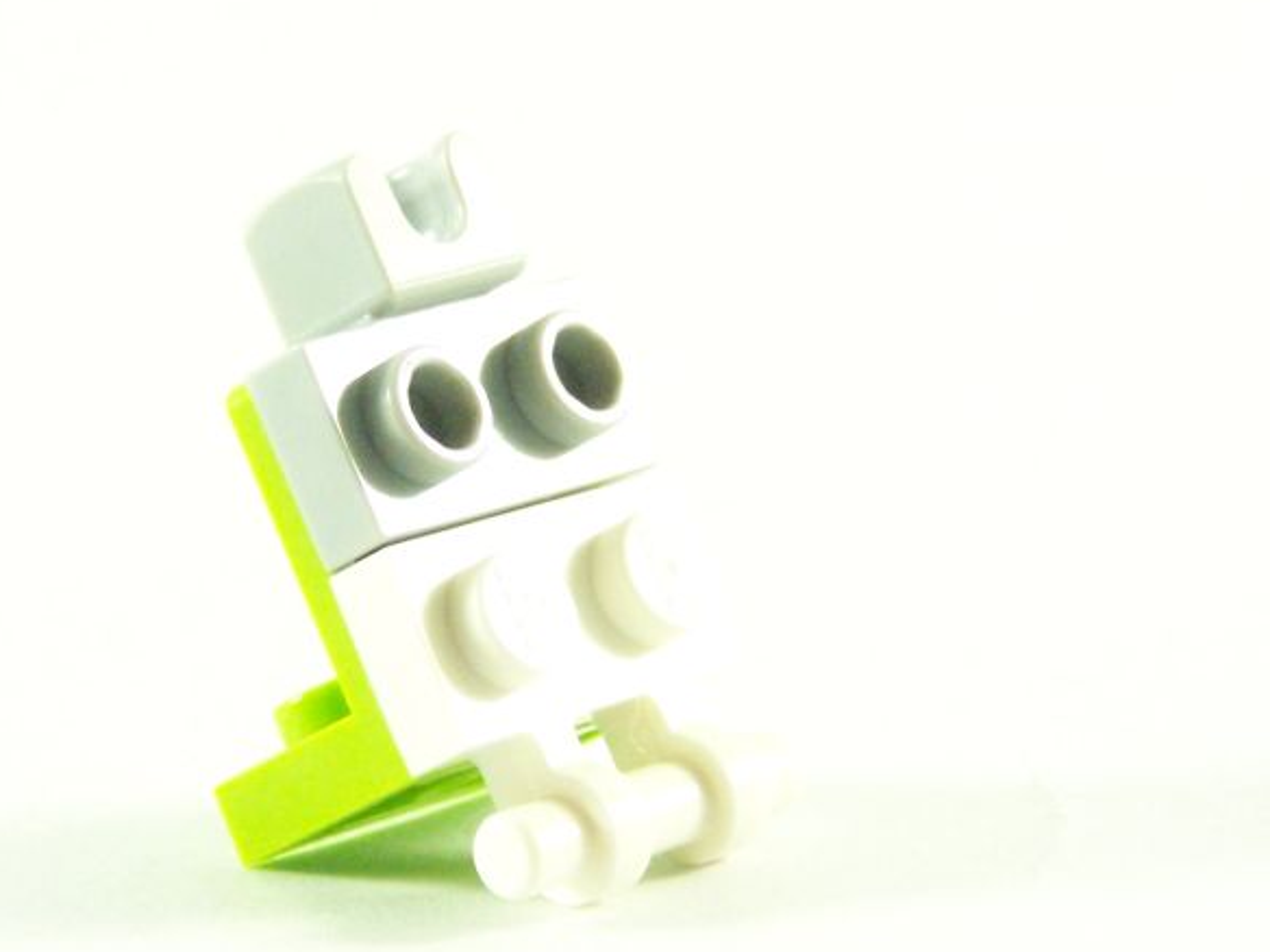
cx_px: 546
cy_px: 593
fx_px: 7521
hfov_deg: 9.7
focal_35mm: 205
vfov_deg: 7.2
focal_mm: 19.4
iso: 400
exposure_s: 1/60
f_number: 3.6
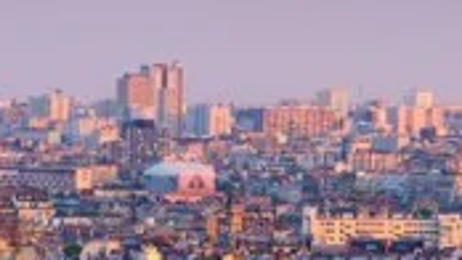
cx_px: 866
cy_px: 163
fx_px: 4375
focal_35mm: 357
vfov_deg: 3.4
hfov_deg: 5.9
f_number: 8
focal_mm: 58
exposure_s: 1/80
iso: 100
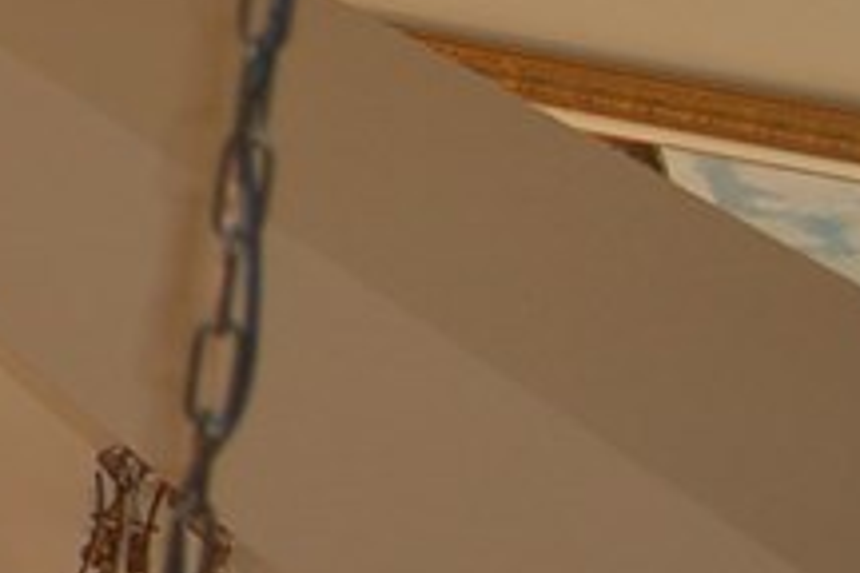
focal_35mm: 136
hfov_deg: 12.1
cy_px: -187
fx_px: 3249
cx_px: -1196
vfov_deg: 9.9
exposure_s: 1/60
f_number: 3.5
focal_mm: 18
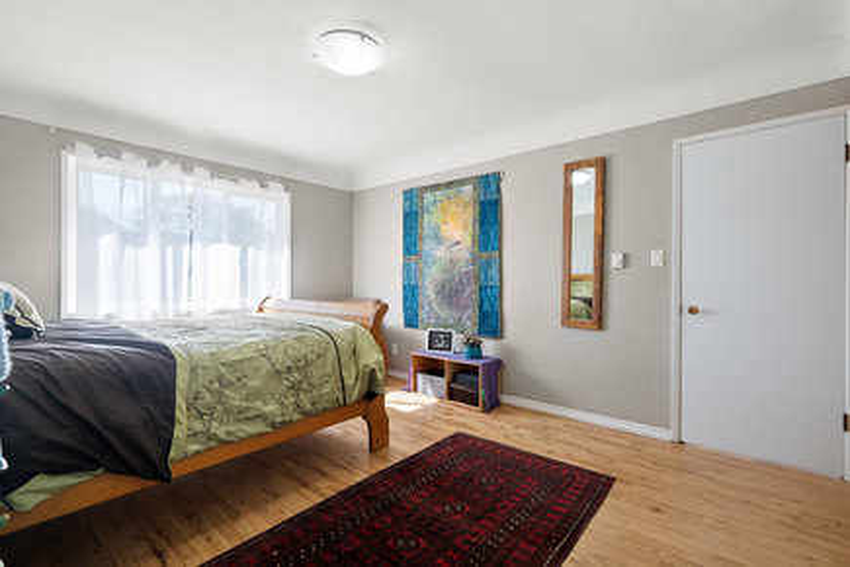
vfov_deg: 73.7
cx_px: 425
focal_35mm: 16
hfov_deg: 96.7
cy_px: 284
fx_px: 378
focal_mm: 16
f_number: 7.1
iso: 320
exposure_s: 1/30
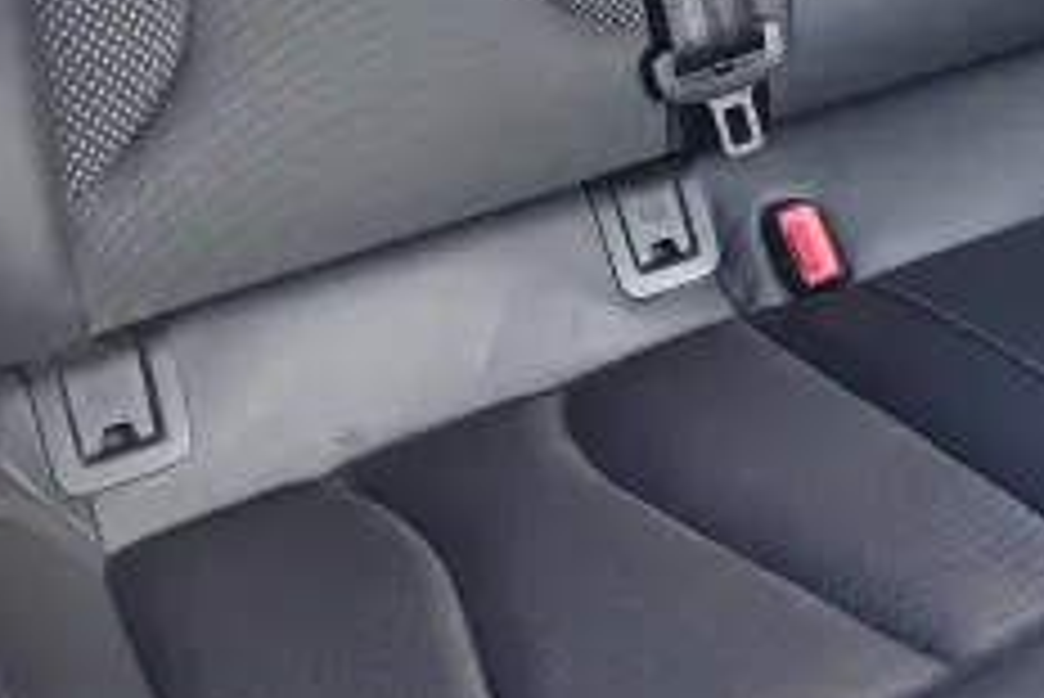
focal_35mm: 66
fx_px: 1915
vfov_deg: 19.2
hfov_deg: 28.9
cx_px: 1004
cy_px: -180
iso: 456
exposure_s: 1/33.3
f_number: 1.8
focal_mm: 5.56
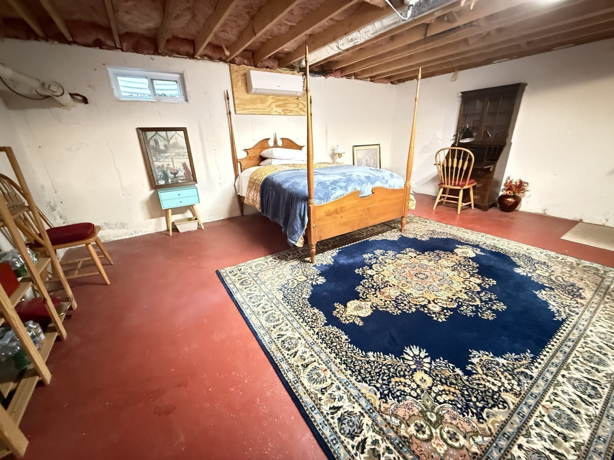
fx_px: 248
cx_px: 307
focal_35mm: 14
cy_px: 230
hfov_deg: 102.1
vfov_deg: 85.7
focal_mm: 2.22
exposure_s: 1/17
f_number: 2.2
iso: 2500
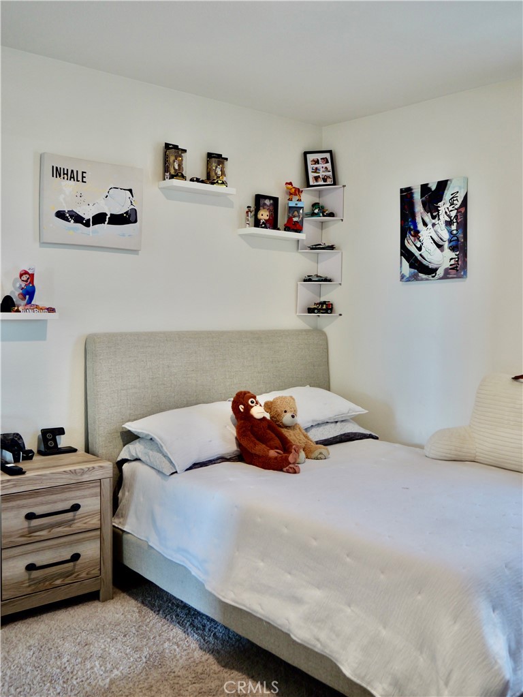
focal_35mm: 34
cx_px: 262
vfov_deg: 53.9
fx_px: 684
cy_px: 348
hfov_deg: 41.8
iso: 500
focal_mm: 17
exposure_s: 1/60
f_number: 3.1
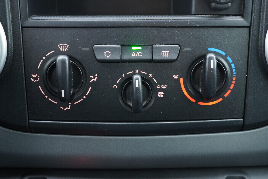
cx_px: 134
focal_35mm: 36
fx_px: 268
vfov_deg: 36.9
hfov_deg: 53.1
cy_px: 90
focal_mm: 24
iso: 800
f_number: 2.8
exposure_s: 1/40
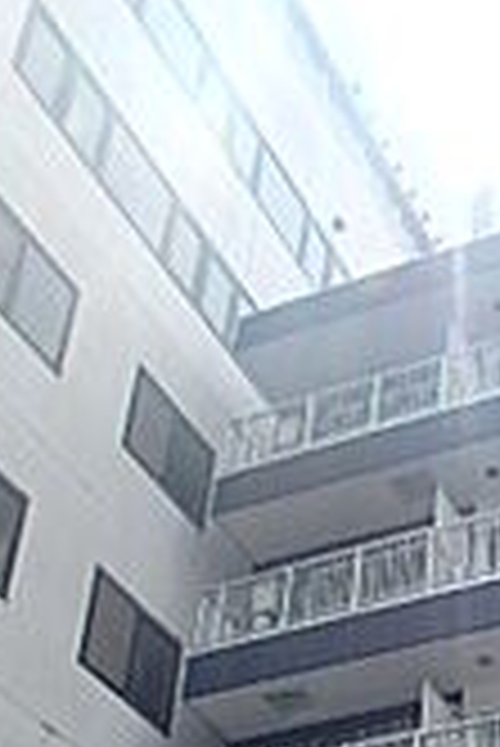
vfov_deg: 26.5
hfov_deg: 20.0
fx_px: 1310
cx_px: 635
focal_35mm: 63
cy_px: 994
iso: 125
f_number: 6
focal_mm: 3.7
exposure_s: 1/400
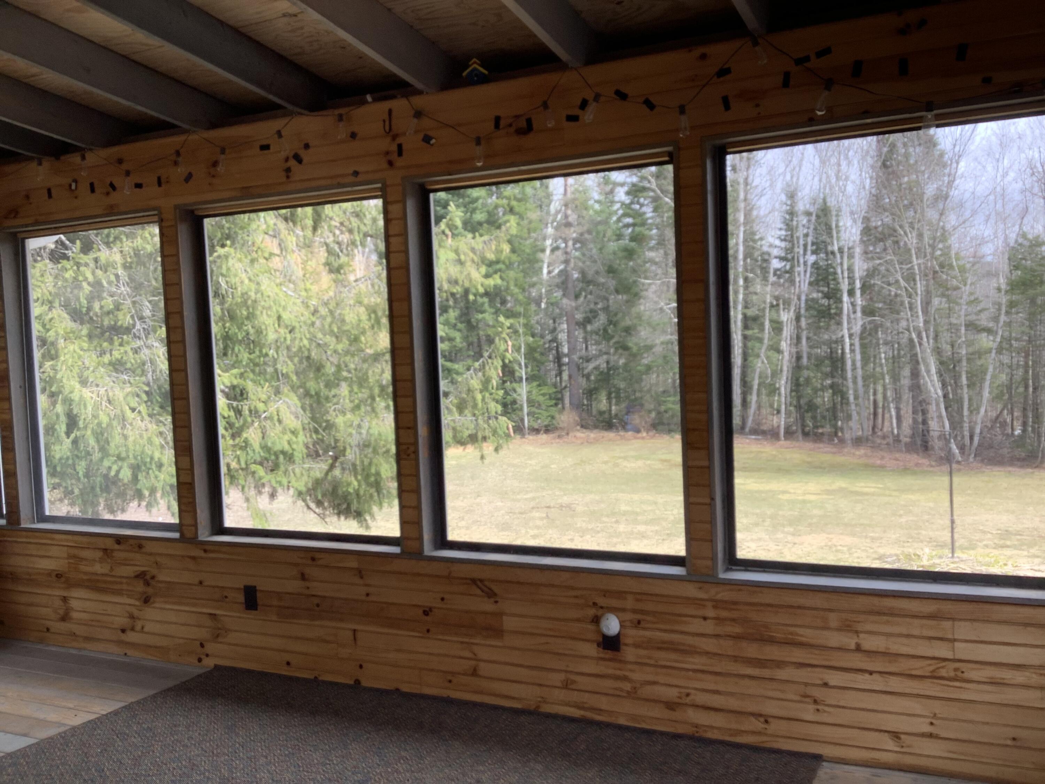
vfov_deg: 45.4
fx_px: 936
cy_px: 392
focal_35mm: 31
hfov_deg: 58.4
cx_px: 522
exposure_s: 1/120
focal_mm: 3.3
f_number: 2.4
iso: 25
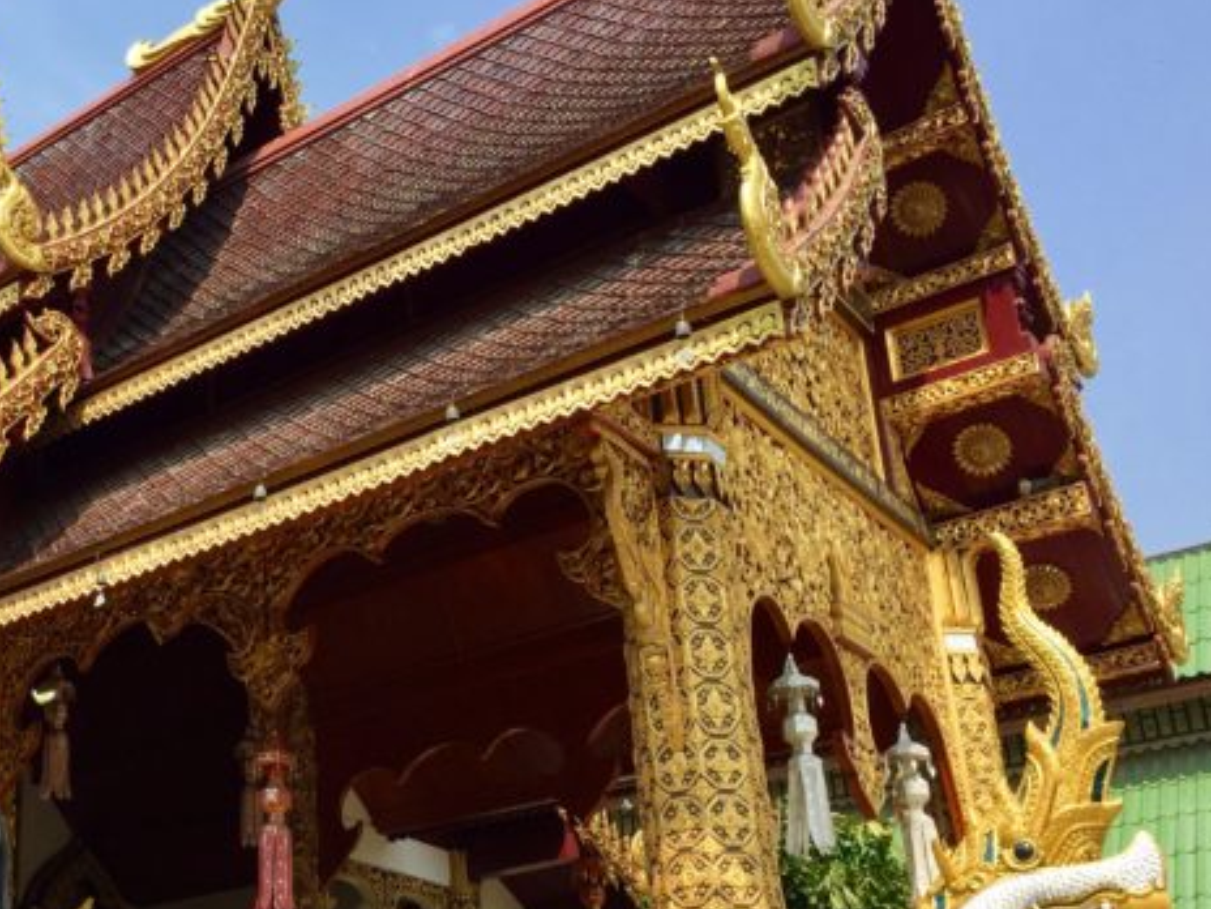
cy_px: 645
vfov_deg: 29.9
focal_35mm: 48
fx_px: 1679
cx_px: 224
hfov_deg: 38.0
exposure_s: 1/1276
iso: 32
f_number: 2.2
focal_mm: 4.15
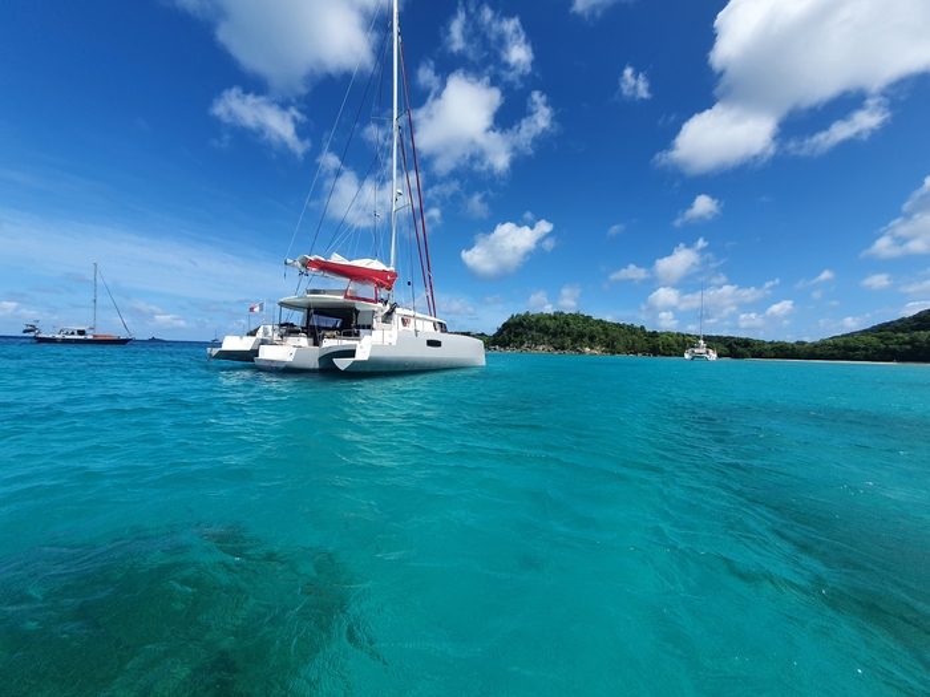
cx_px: 465
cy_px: 348
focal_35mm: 13
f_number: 2.2
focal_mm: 1.8
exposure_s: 1/1332
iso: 50
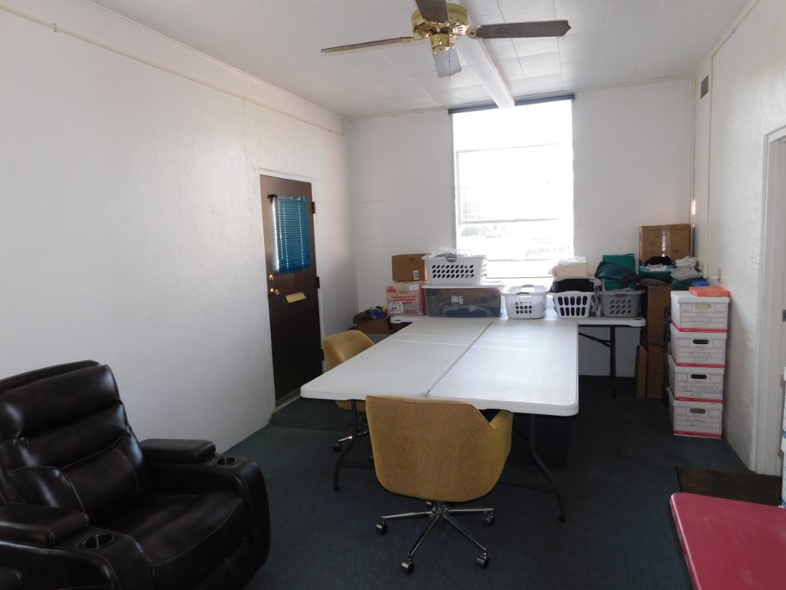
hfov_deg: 73.9
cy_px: 295
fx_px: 522
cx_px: 393
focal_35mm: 23
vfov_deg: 58.9
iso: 125
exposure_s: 1/30
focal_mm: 4
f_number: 3
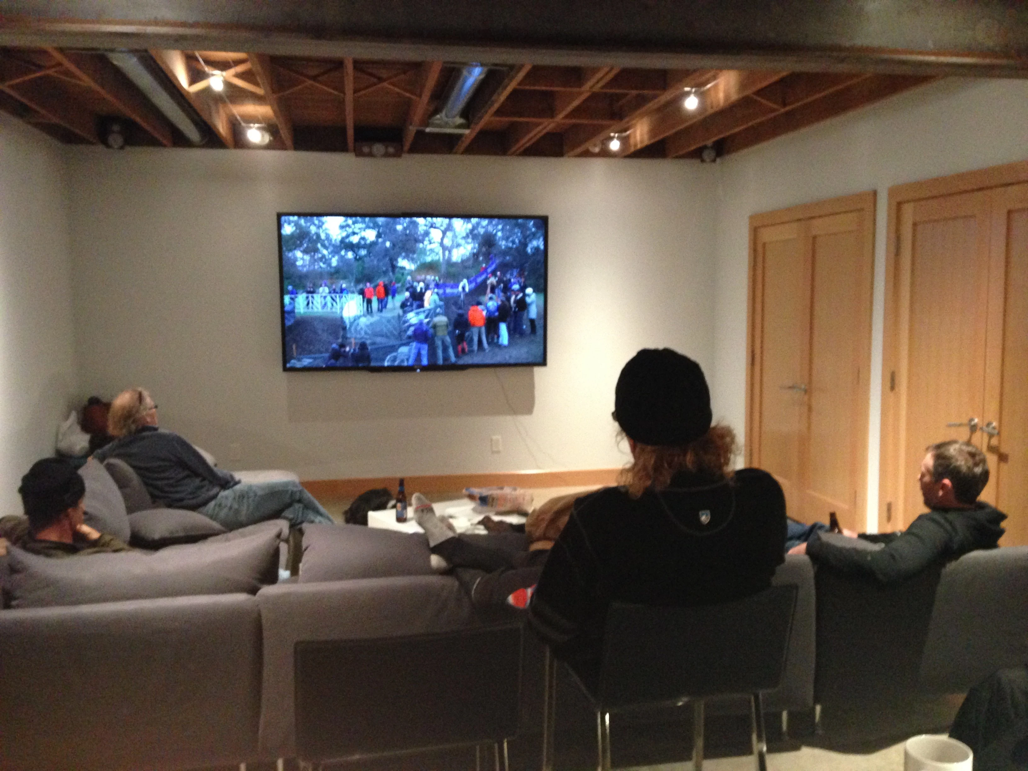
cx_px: 514
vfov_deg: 42.9
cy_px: 386
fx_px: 980
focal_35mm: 33
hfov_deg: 55.4
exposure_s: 1/15
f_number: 2.4
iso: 500
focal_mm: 4.12
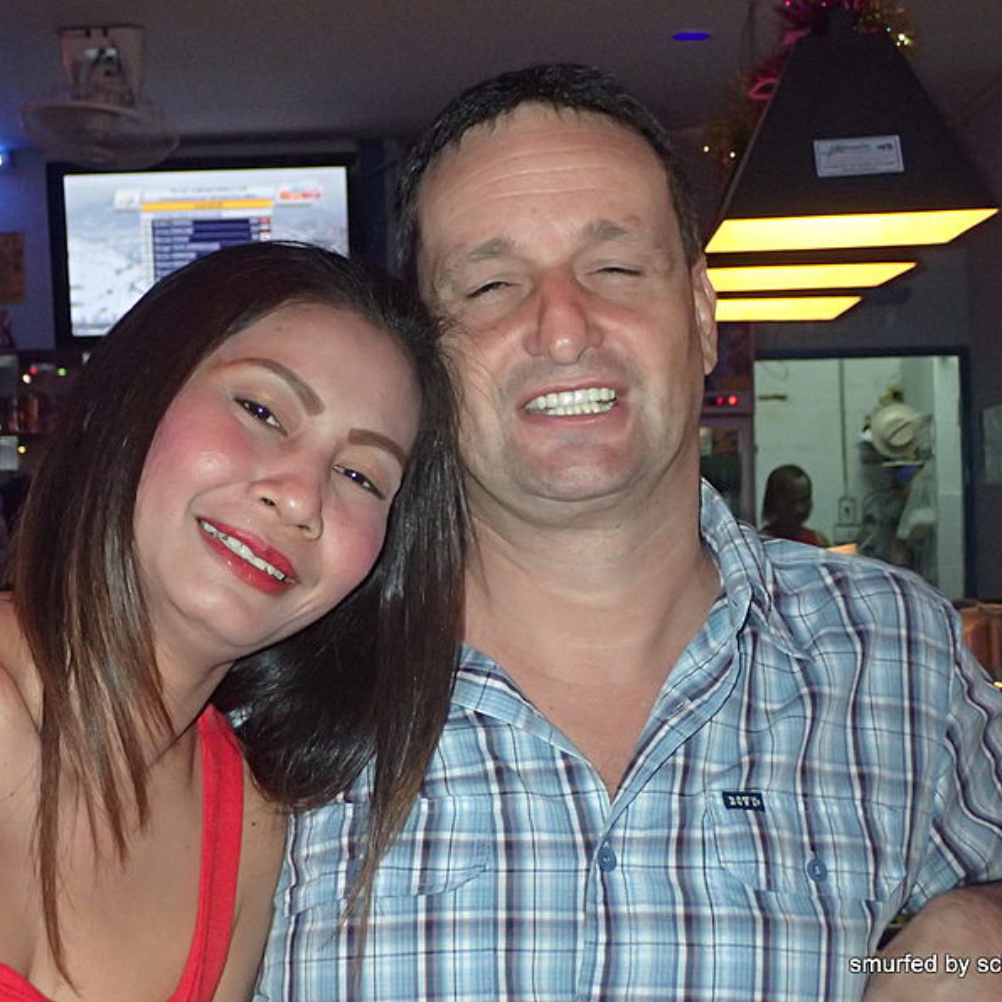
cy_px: 500
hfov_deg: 27.3
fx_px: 2063
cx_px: 433
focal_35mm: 63
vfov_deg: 27.3
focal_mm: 9.61
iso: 800
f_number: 3.4
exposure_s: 1/50
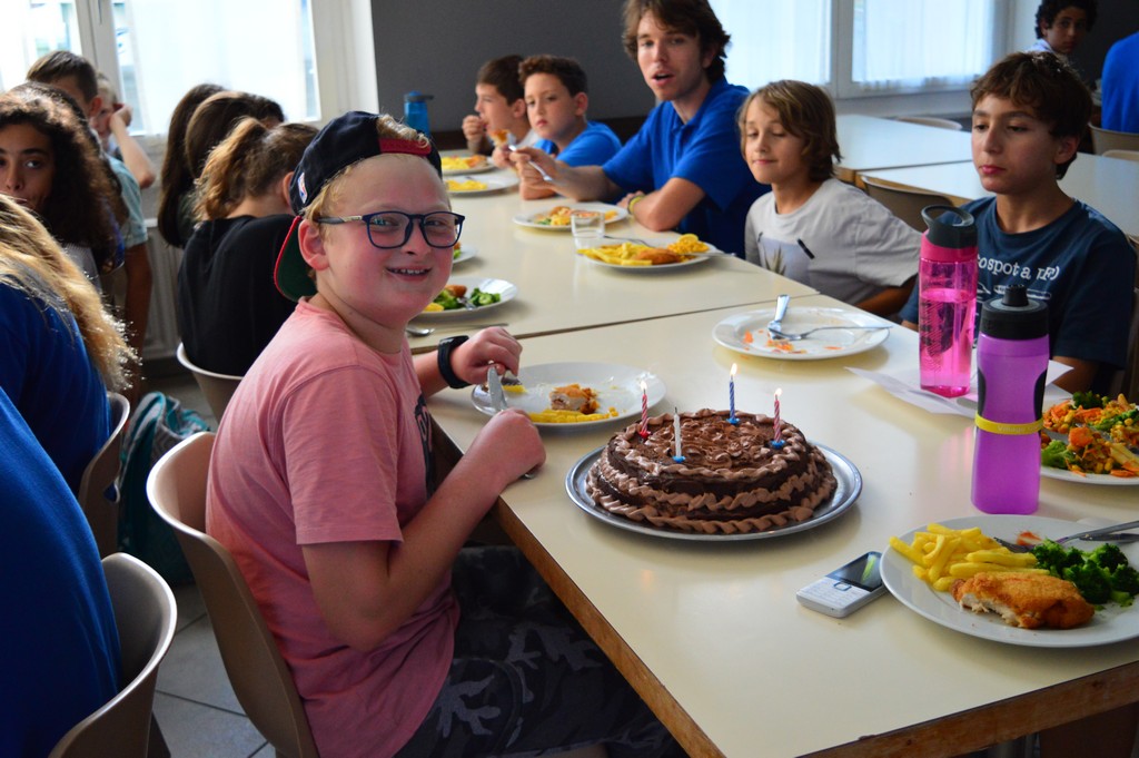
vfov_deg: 33.0
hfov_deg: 48.0
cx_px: 570
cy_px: 379
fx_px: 1280
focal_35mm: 40
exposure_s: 1/500
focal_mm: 27
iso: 1600
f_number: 4
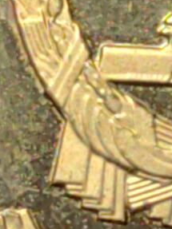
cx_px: 232
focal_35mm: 520
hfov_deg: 2.9
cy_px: 49
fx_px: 3448
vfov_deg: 3.8
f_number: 2
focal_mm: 5.75
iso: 50
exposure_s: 1/302
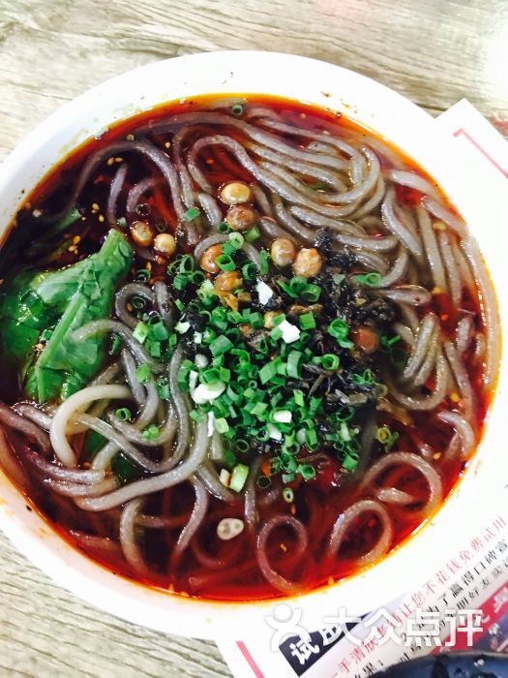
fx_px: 567
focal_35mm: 29
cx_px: 254
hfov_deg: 48.2
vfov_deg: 61.7
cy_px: 339
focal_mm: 4.15
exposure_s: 1/4
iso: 125
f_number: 2.2
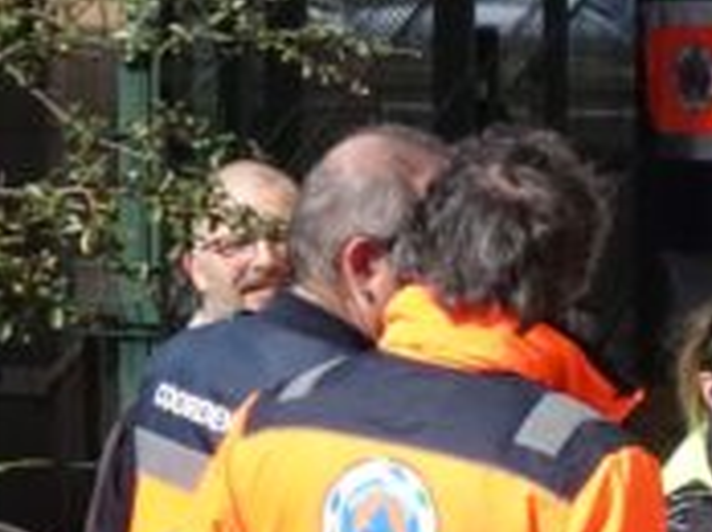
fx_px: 13166
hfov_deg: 3.1
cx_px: 1338
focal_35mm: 641
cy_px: 389
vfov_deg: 2.3
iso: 2000
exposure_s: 1/800
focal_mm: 59.09
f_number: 5.6
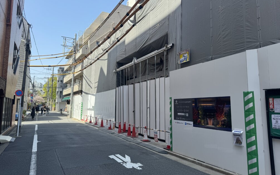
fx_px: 198
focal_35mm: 26
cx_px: 143
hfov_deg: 70.4
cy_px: 84
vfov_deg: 47.6
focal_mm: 6.76
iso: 80
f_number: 1.78
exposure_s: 1/1678
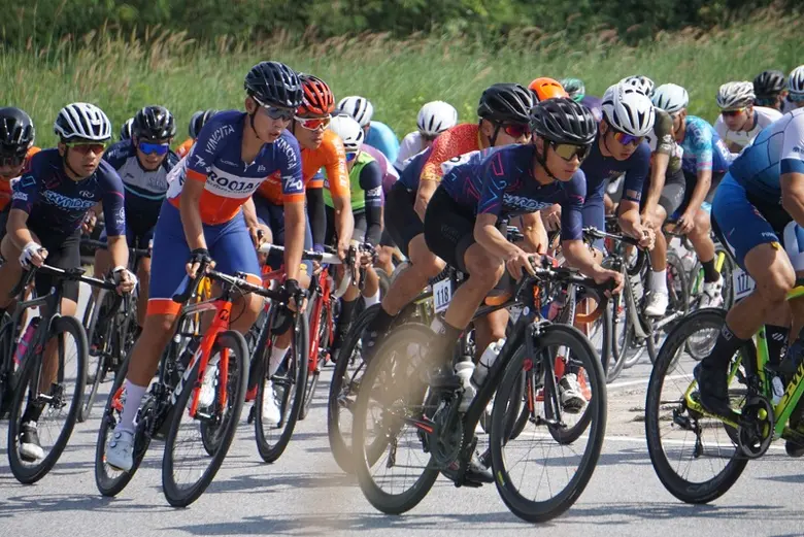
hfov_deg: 6.5
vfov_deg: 4.4
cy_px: 268
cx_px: 402
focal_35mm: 315
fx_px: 7039
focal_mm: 210
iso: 640
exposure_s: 1/2000
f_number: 6.3
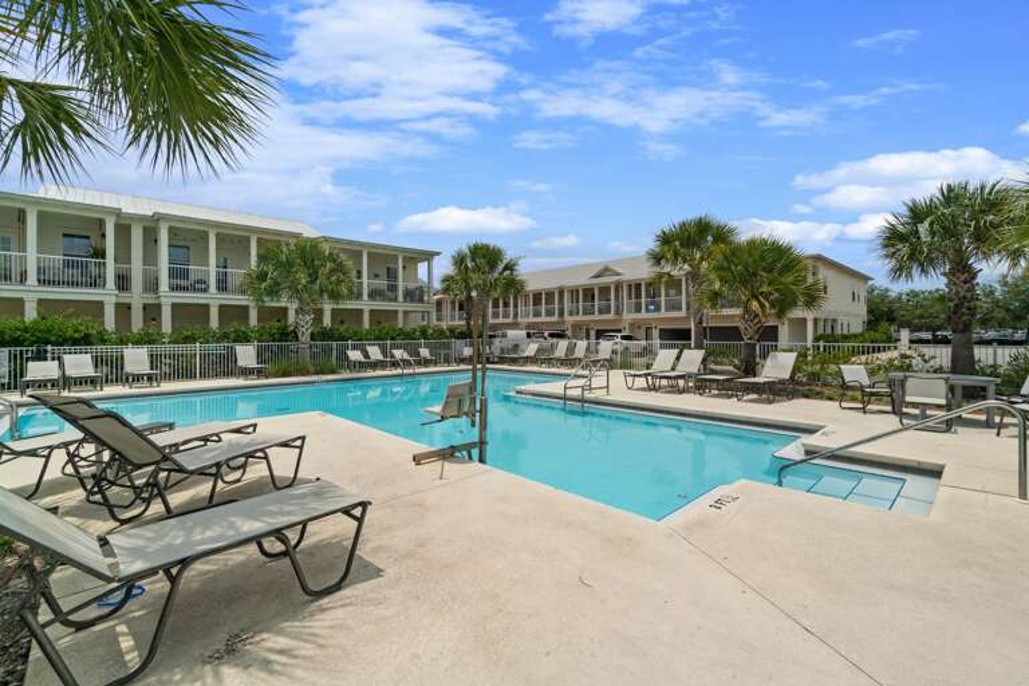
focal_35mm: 15
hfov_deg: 100.4
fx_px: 429
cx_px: 514
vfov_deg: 77.3
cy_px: 343
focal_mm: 10
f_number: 8
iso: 100
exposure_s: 1/250
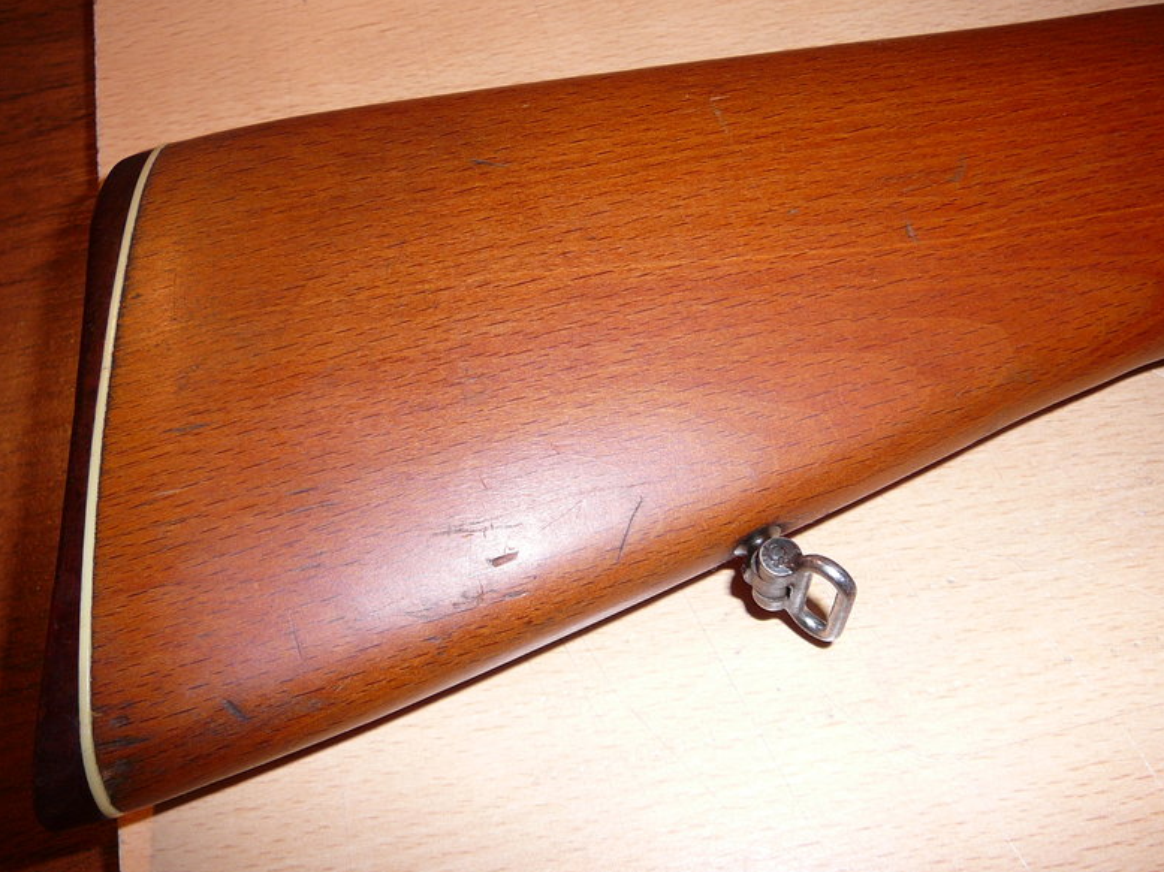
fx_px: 1210
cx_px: 595
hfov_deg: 51.4
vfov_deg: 39.6
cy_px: 434
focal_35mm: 36
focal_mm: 5.2
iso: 80
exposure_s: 1/30
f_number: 2.8
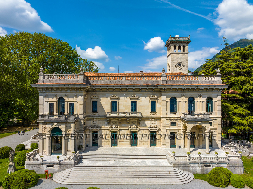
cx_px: 126
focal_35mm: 24
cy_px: 94
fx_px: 175
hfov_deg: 71.6
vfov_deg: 56.8
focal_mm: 12.3
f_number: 11
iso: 100
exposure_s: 1/160
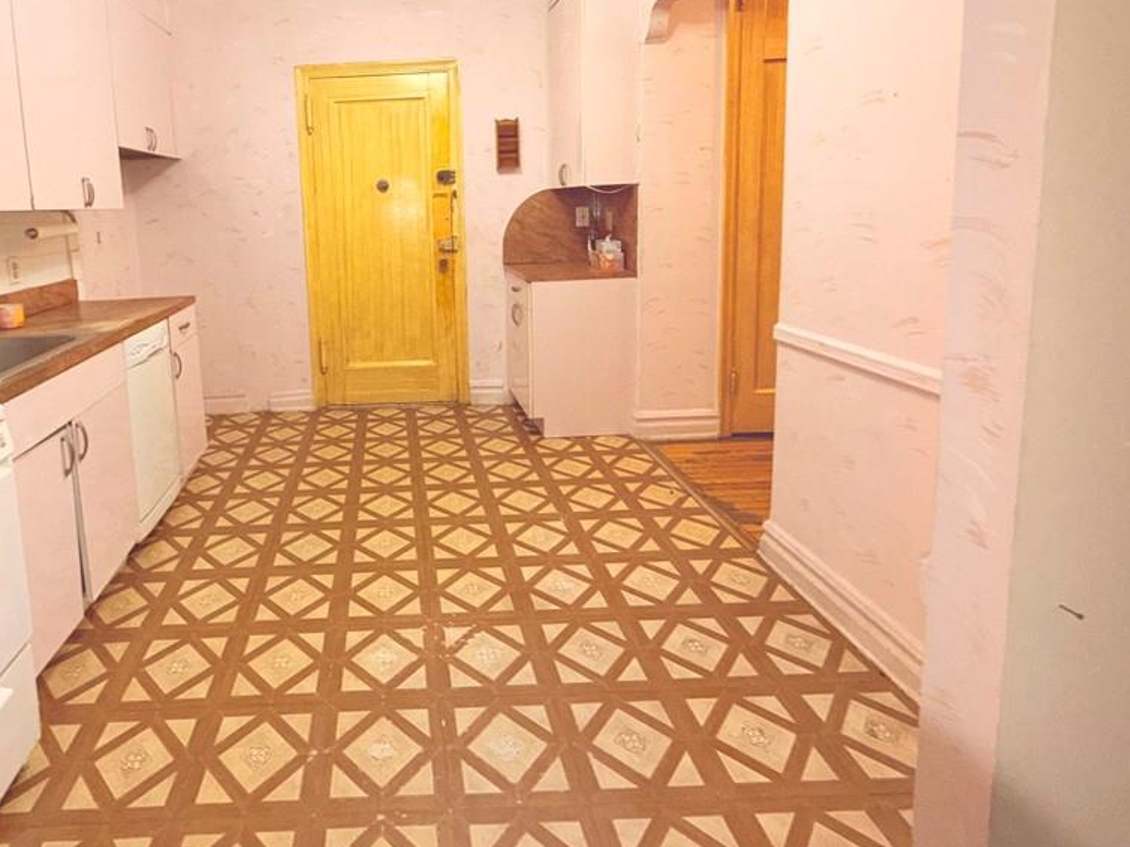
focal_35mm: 19
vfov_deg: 66.7
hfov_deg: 82.3
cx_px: 394
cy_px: 280
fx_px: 620
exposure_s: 1/60
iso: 100
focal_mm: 2.22
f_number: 2.2
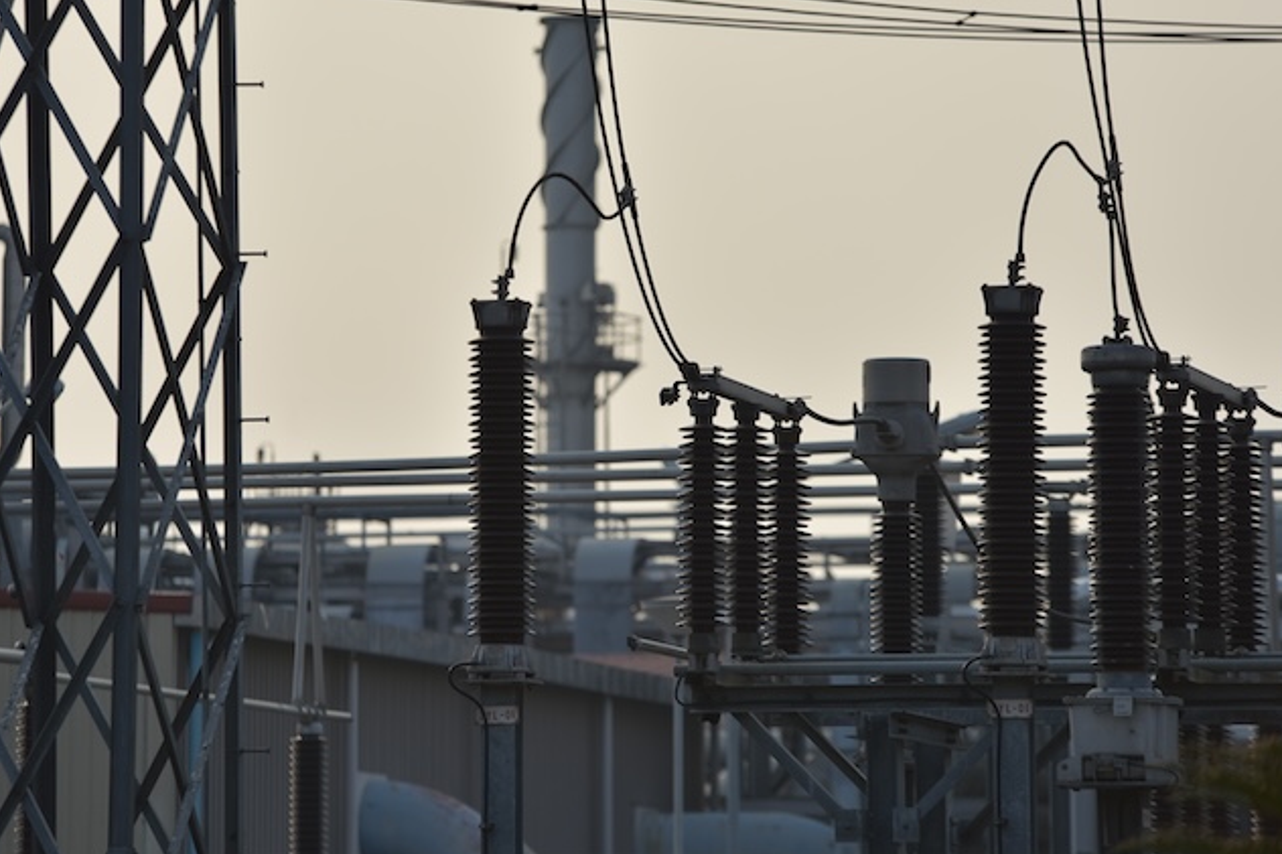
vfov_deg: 5.4
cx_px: 594
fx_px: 9007
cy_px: 362
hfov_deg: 8.1
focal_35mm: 253
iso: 100
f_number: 4
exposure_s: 1/1250
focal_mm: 200
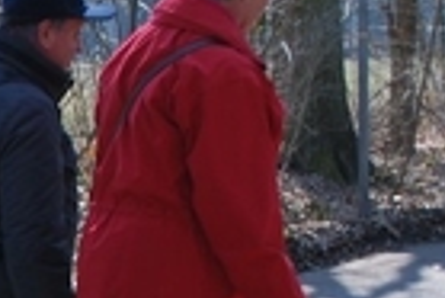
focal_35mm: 181
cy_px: 415
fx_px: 2240
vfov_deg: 7.5
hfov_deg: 10.4
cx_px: -442
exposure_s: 1/125
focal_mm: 28
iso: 110
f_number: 5.6
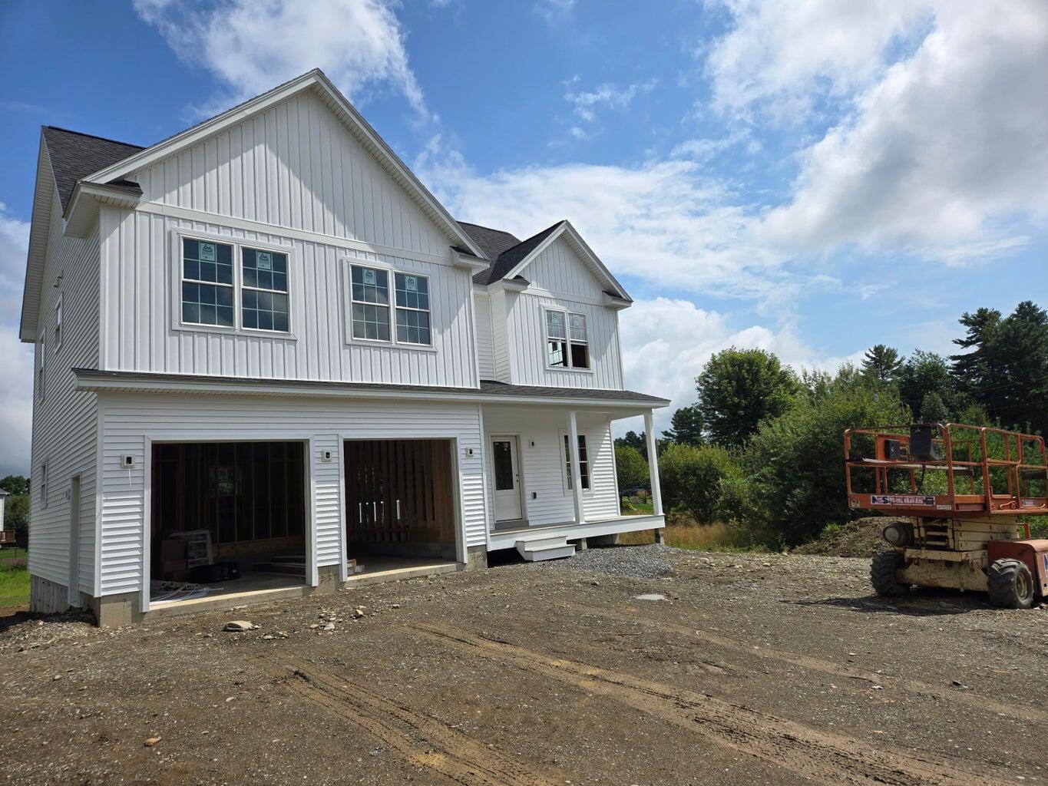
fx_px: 696
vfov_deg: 58.9
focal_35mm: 23
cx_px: 524
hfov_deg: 73.9
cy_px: 393
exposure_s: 1/3318
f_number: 1.8
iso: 25
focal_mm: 5.4
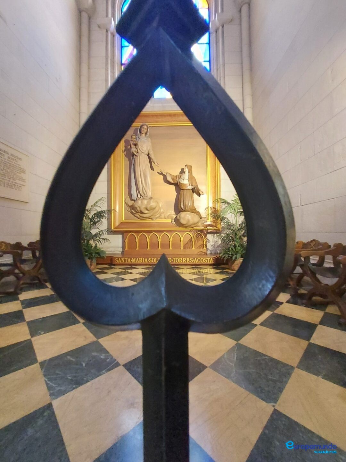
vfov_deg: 106.2
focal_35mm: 13
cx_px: 173
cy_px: 231
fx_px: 173
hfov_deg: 89.9
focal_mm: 1.74
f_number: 2.2
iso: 500
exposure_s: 1/25
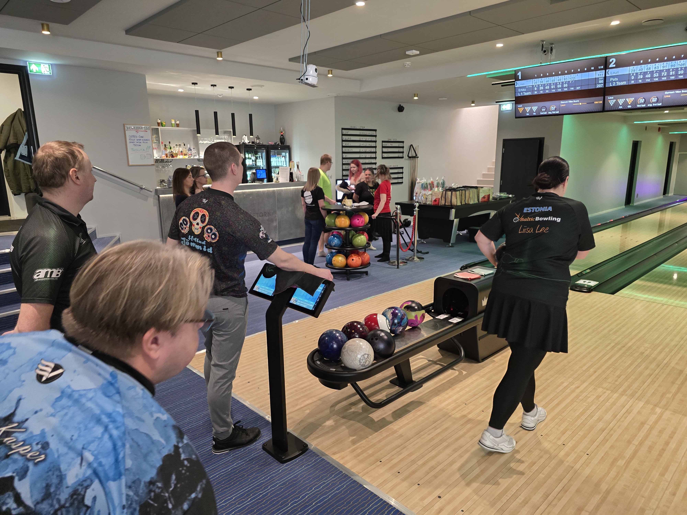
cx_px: 344
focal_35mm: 23
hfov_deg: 73.9
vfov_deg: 58.9
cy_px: 258
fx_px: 456
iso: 800
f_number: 1.7
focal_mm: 6.3
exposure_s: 1/100
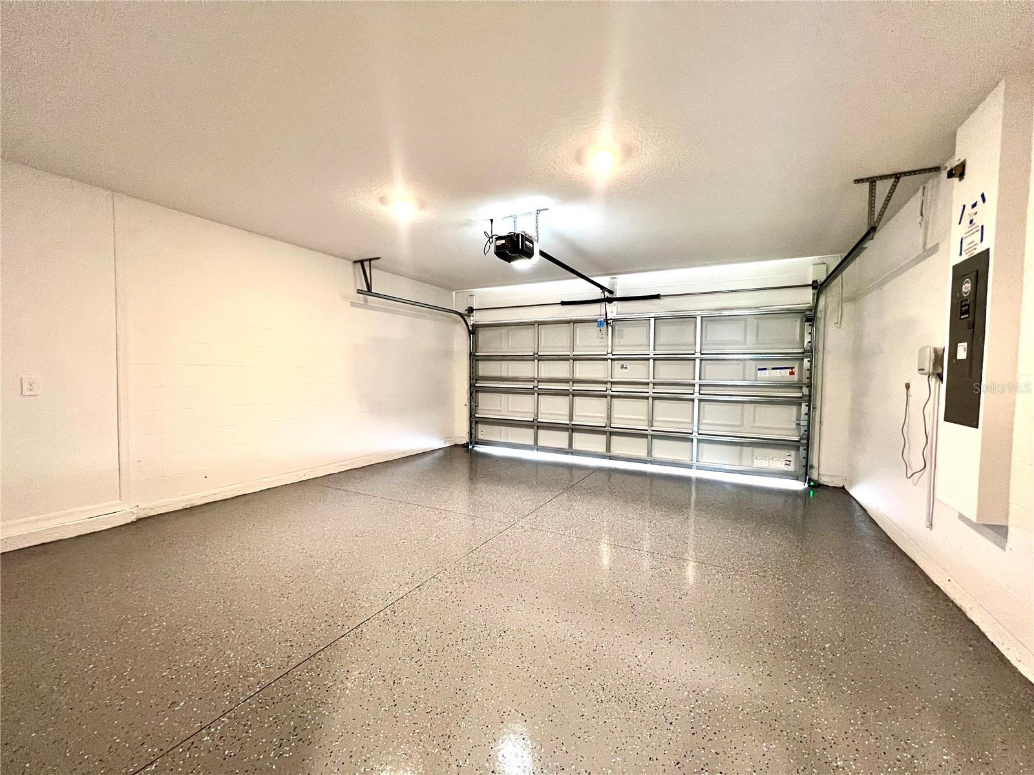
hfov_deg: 106.2
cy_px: 388
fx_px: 388
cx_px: 517
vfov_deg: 89.9
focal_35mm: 13
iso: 400
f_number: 1.8
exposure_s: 1/60
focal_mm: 1.57
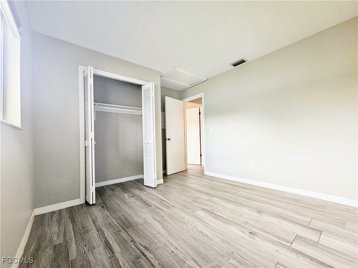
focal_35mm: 13
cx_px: 179
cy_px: 134
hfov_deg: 106.2
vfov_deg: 89.9
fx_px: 134
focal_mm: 2.2
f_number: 2.2
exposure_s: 1/40
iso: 320
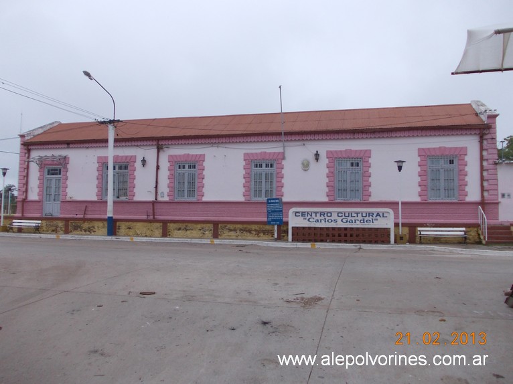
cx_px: 256
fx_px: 415
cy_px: 192
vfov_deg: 49.7
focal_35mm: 28
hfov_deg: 63.5
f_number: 5.4
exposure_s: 1/320
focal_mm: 4
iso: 80
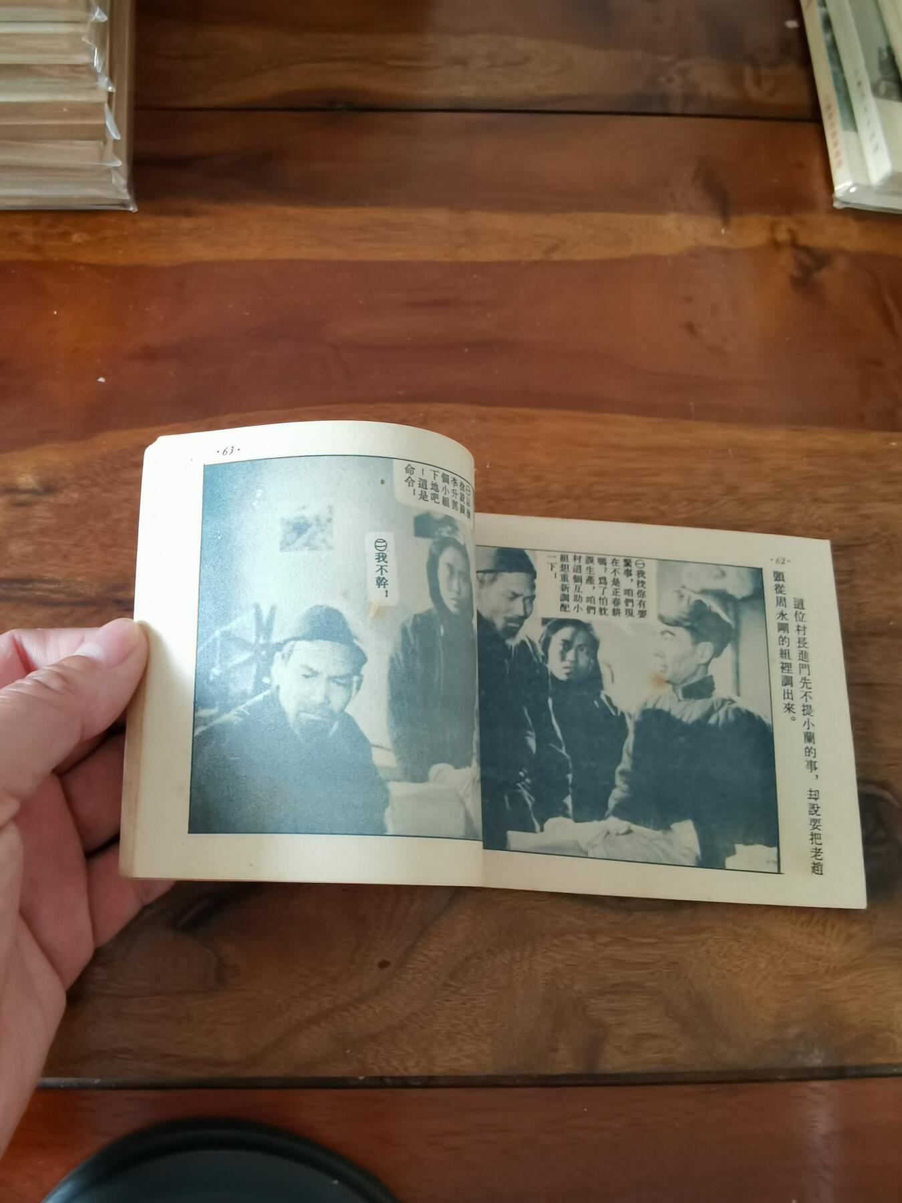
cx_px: 451
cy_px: 602
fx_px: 938
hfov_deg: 51.4
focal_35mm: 27
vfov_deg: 65.3
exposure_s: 1/25
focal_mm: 2.26
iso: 400
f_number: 2.2
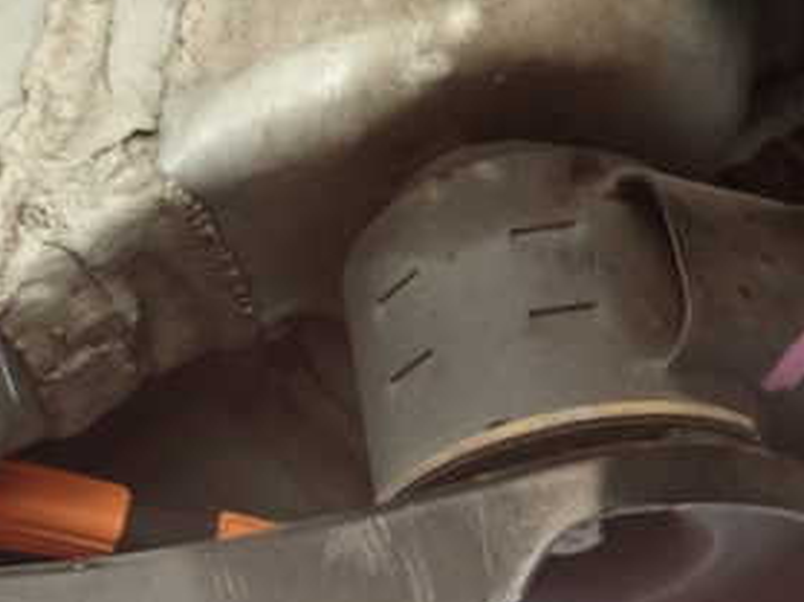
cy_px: 486
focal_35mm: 54
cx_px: 240
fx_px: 1253
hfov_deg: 35.1
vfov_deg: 26.5
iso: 320
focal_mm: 4.5
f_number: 2
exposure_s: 1/30
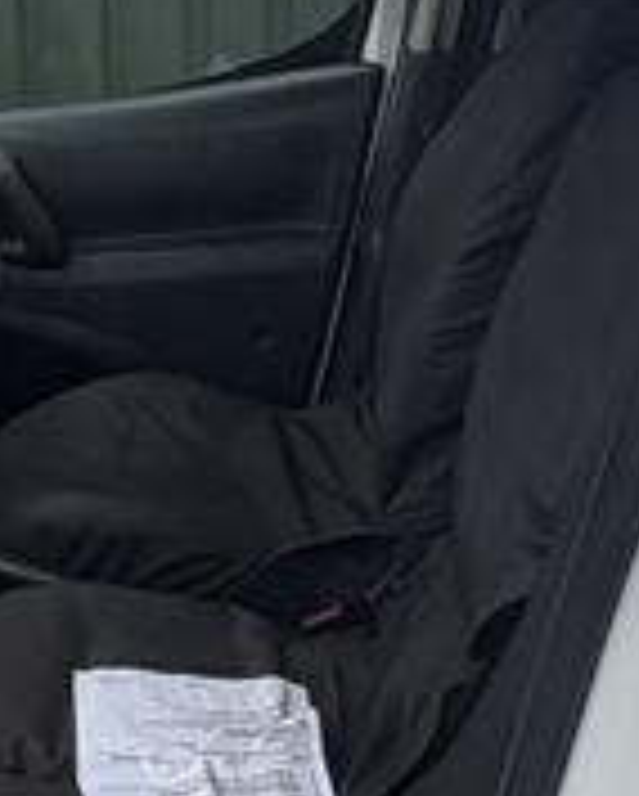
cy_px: 405
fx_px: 1628
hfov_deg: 22.2
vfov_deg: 27.5
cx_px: 351
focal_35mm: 69
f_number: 2.2
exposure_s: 1/270
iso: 40
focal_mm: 2.22
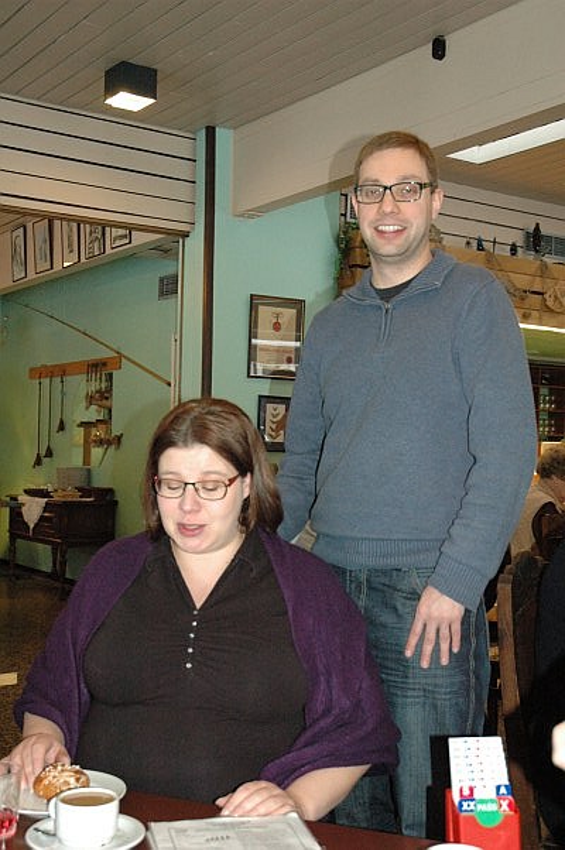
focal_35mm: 46
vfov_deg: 42.4
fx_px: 1097
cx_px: 282
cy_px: 425
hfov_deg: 28.9
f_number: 5
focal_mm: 31
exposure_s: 1/60
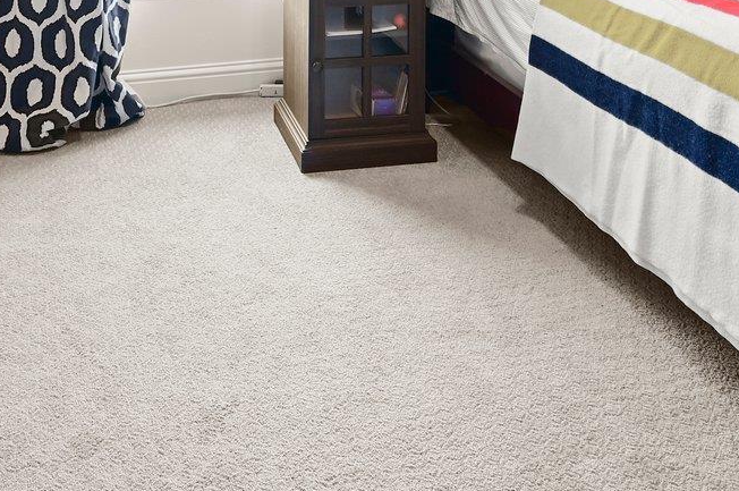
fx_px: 902
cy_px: -221
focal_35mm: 44
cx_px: 314
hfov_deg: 44.4
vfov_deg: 24.5
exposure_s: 1/2.5
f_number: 10
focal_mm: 14
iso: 200
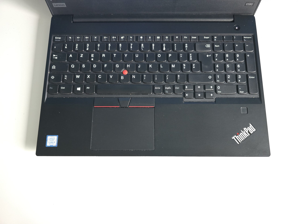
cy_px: 112
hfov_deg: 73.9
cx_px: 149
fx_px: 198
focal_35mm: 23
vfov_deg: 58.9
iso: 2000
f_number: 1.7
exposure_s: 1/16.7
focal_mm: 6.3
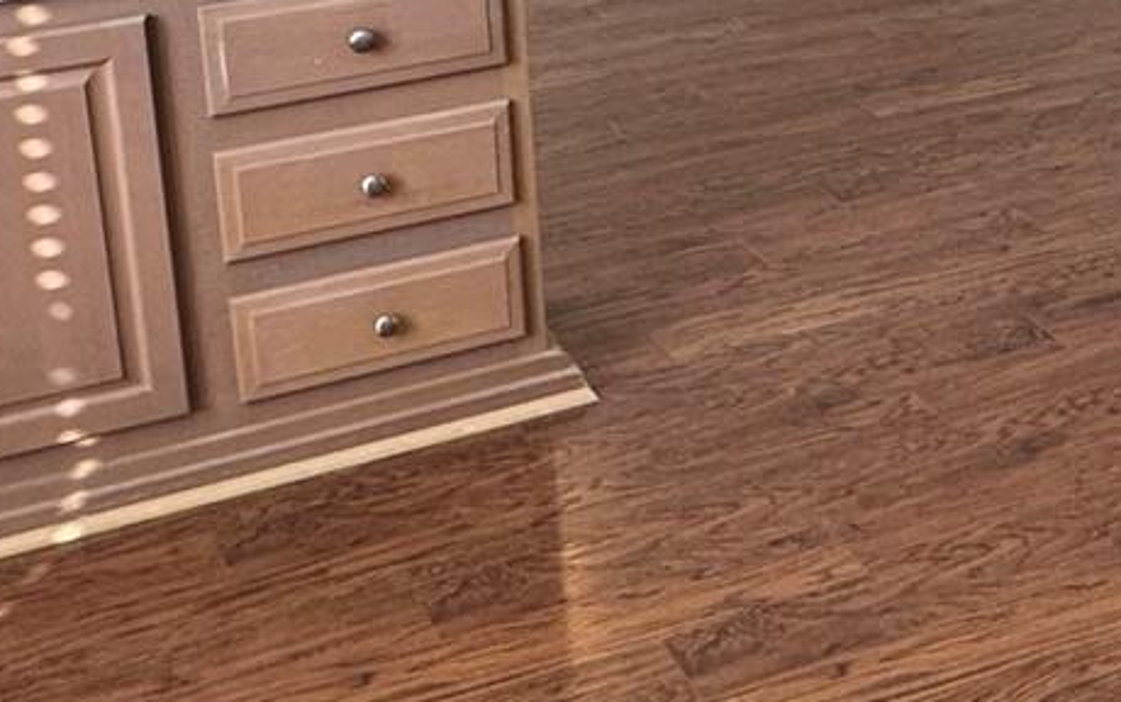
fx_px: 2017
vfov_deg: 18.7
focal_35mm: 66
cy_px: -139
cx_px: 899
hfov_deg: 30.3
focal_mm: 2.22
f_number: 2.2
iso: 160
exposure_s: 1/120
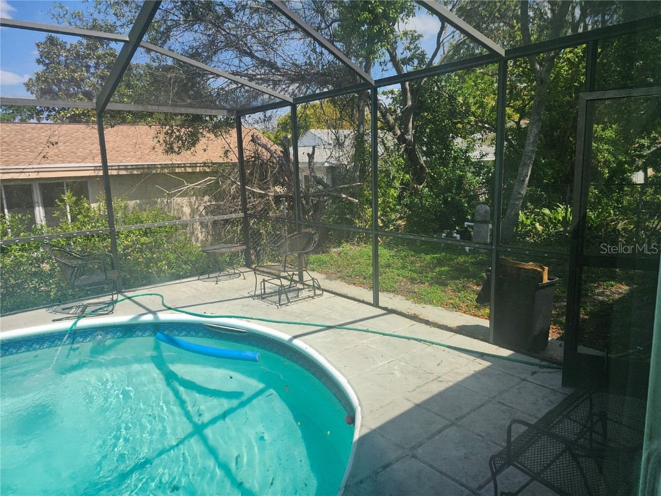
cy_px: 248
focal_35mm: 23
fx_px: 439
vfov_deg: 58.9
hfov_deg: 73.9
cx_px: 330
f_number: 1.8
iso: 25
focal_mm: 5.54
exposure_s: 1/562
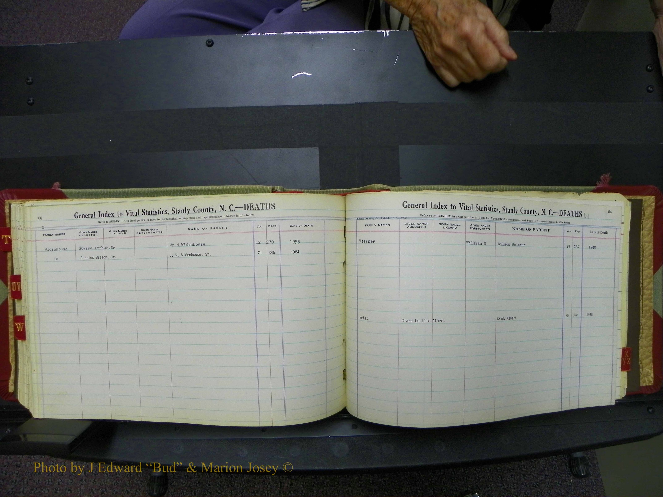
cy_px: 248
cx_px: 332
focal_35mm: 26
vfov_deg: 53.1
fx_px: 498
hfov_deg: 67.3
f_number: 2.8
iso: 100
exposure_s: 1/30
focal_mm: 4.6
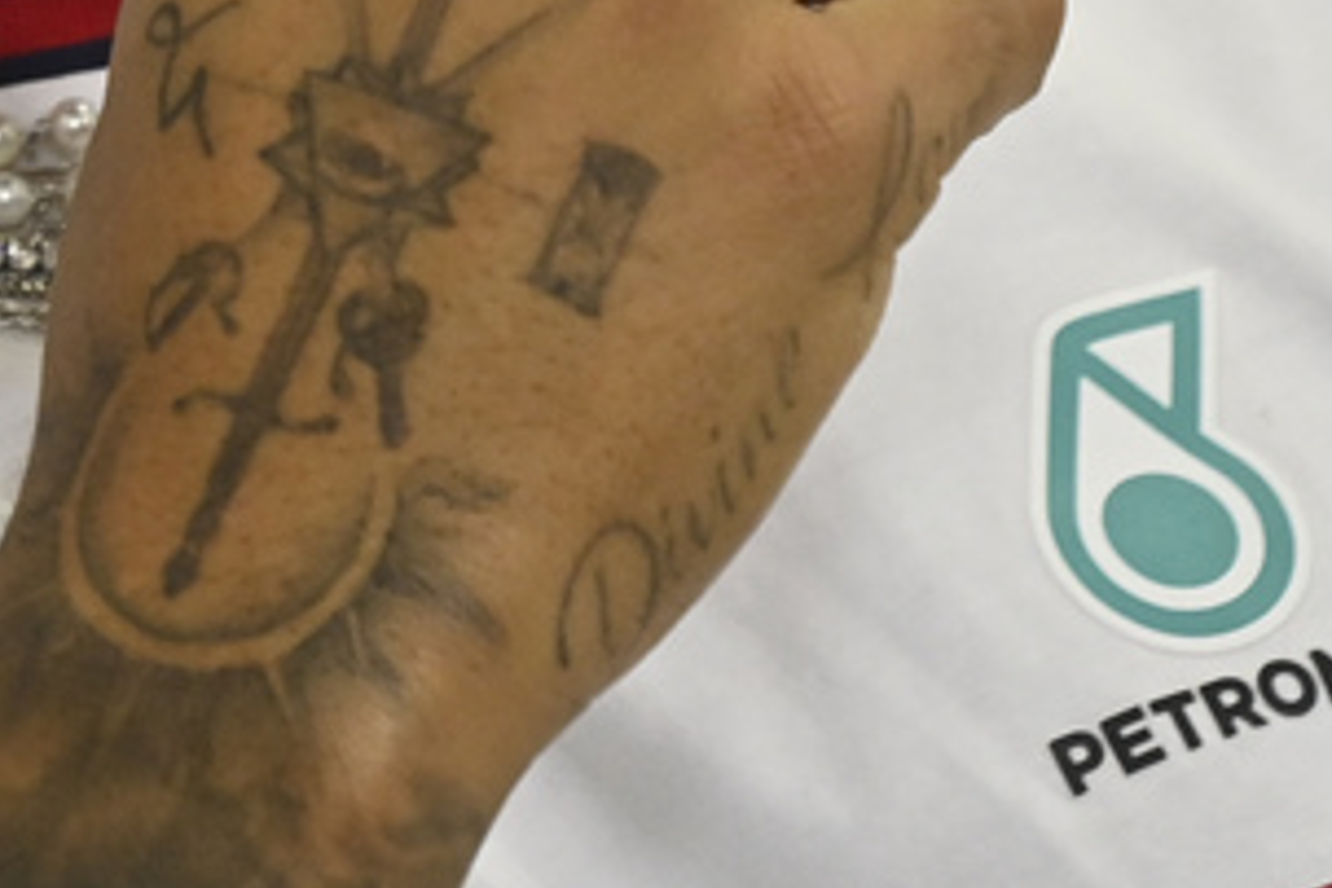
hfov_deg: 1.5
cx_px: -18
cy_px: -877
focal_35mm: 1341
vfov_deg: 1.0
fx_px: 49613
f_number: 4.5
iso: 3200
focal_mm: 290
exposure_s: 1/500
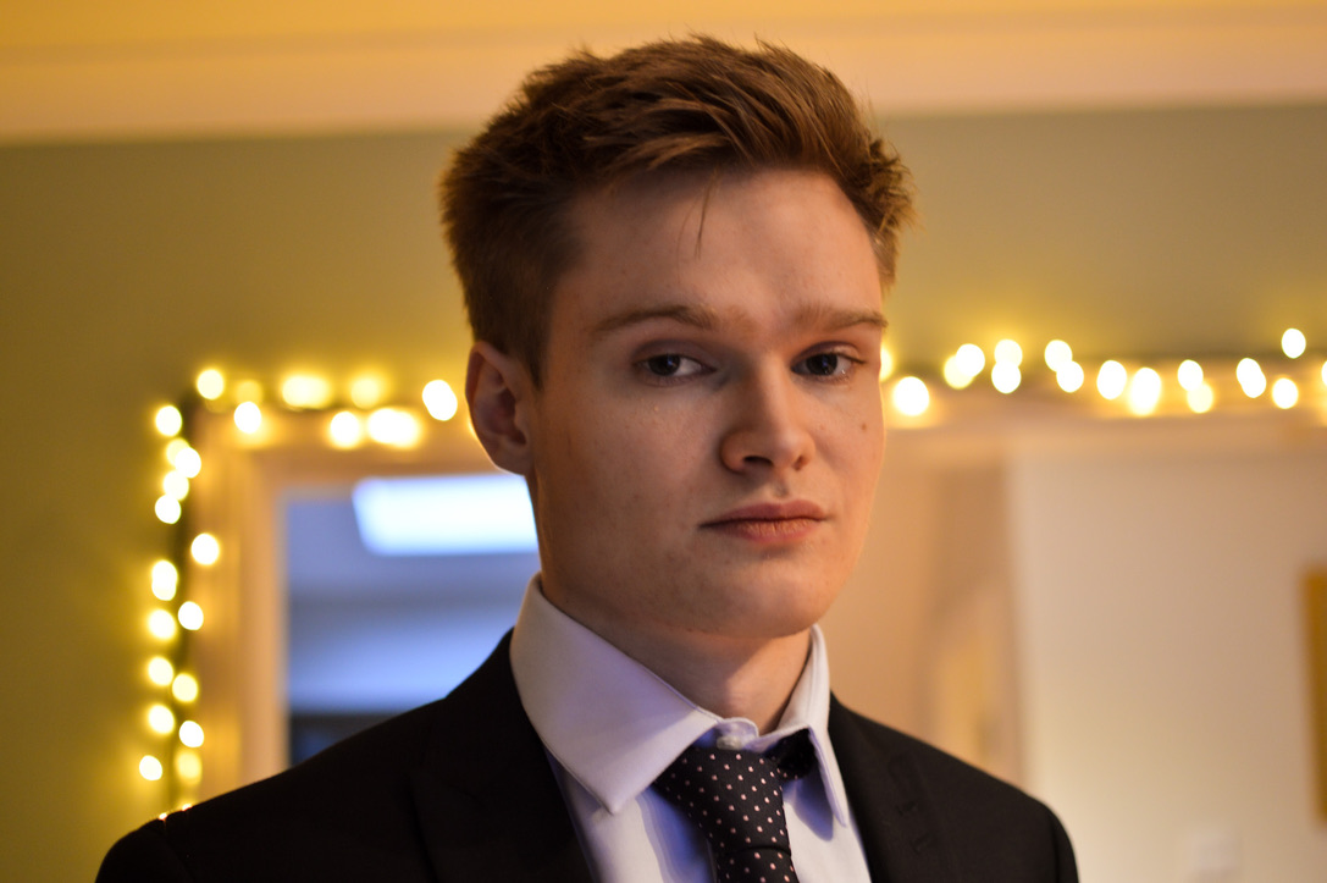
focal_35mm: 52
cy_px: 442
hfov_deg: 37.9
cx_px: 664
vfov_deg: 25.7
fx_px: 1934
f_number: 1.8
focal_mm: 35
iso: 400
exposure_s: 1/20
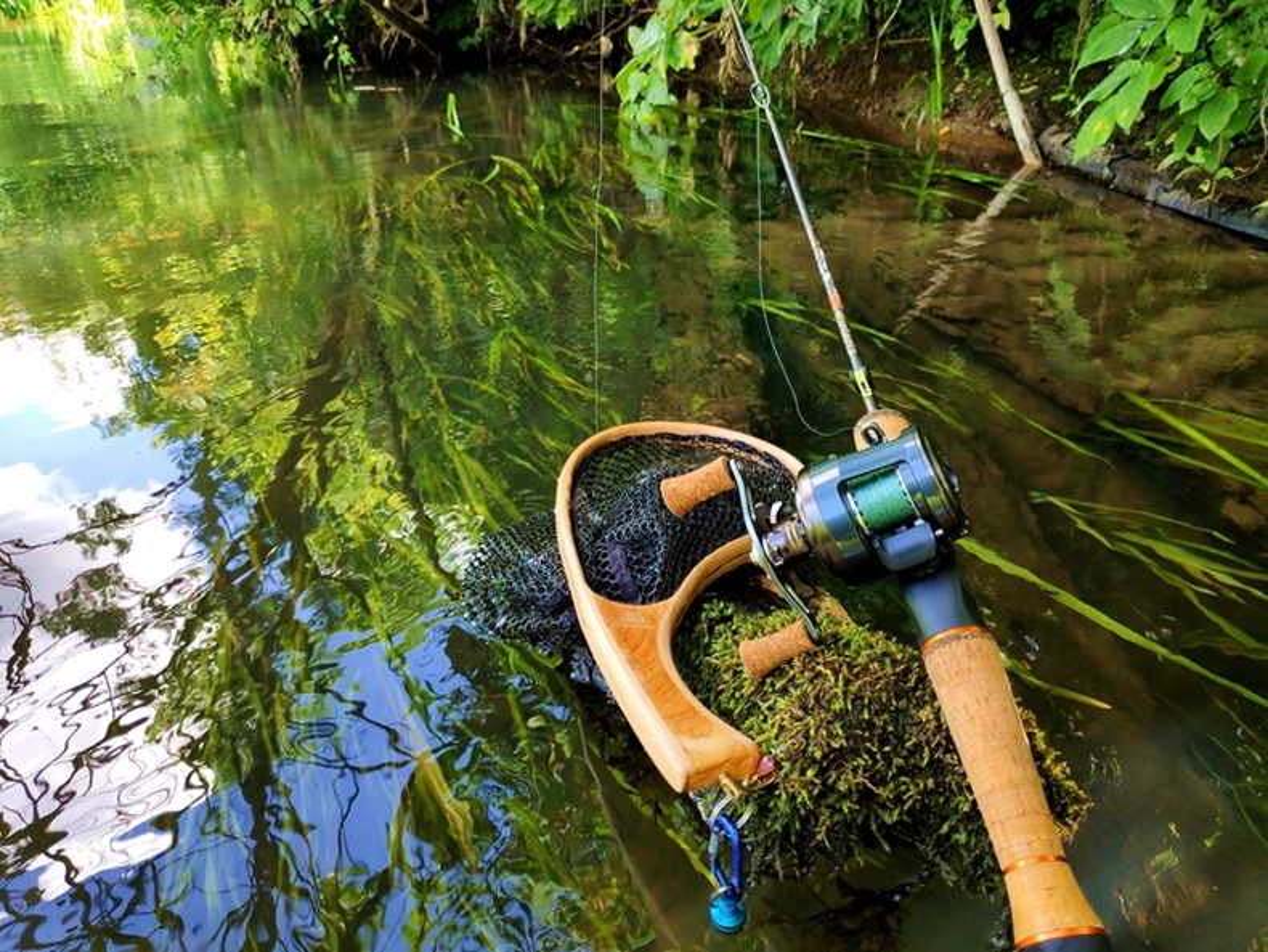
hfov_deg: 81.7
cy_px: 476
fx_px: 733
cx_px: 634
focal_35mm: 20
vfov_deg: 66.0
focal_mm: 3.94
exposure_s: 1/102
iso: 100
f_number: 1.9
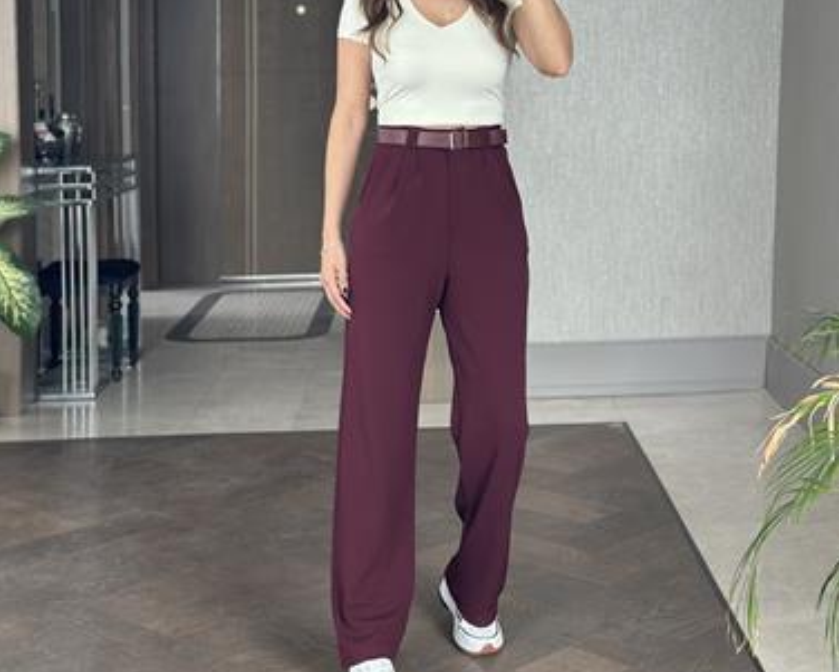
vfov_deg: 24.1
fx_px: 1565
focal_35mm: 63
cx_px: 422
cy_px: 237
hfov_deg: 30.0
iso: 125
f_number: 1.78
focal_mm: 6.86
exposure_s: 1/96
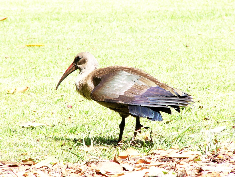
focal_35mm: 396
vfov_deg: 3.8
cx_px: 118
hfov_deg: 5.0
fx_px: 2689
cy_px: 88
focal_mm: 65.9
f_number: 8
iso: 100
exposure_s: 1/80
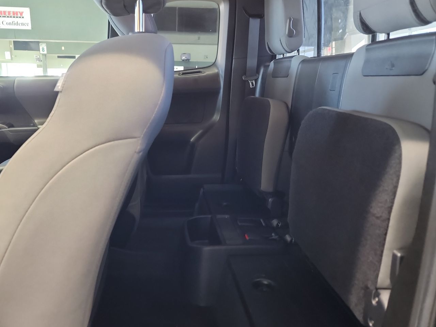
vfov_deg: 46.8
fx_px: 378
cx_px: 180
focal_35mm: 30
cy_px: 164
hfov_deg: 59.6
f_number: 1.8
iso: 792
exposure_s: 1/17
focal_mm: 6.7
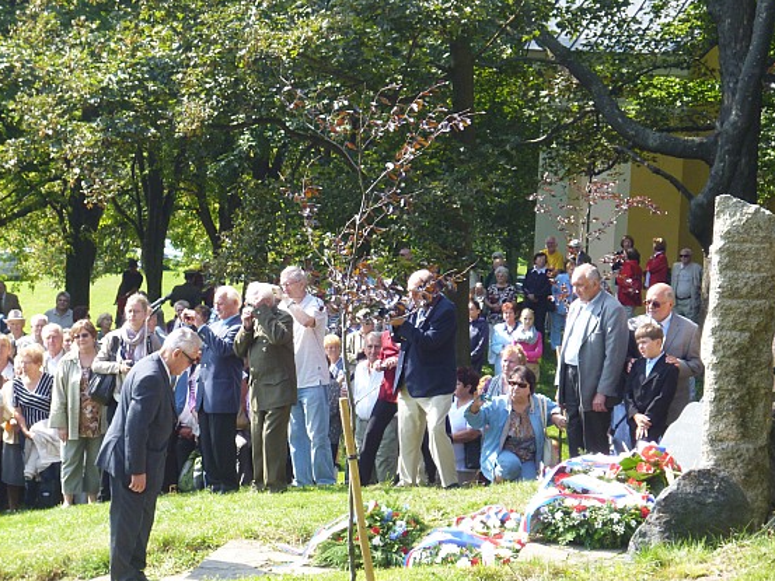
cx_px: 378
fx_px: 2307
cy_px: 301
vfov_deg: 14.4
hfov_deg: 19.1
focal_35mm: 103
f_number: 5.7
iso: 125
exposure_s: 1/100
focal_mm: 17
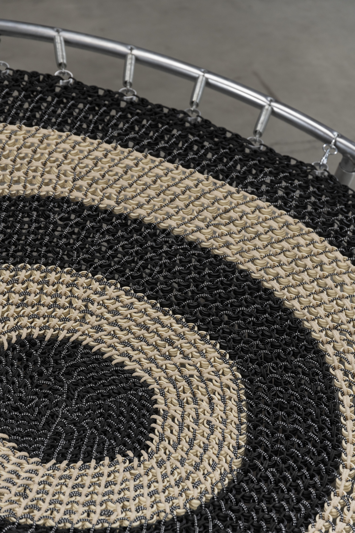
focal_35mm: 105
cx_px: 178
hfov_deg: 13.0
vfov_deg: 19.5
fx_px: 1553
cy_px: 266
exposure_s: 1/60
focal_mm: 105
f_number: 5.6
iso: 400
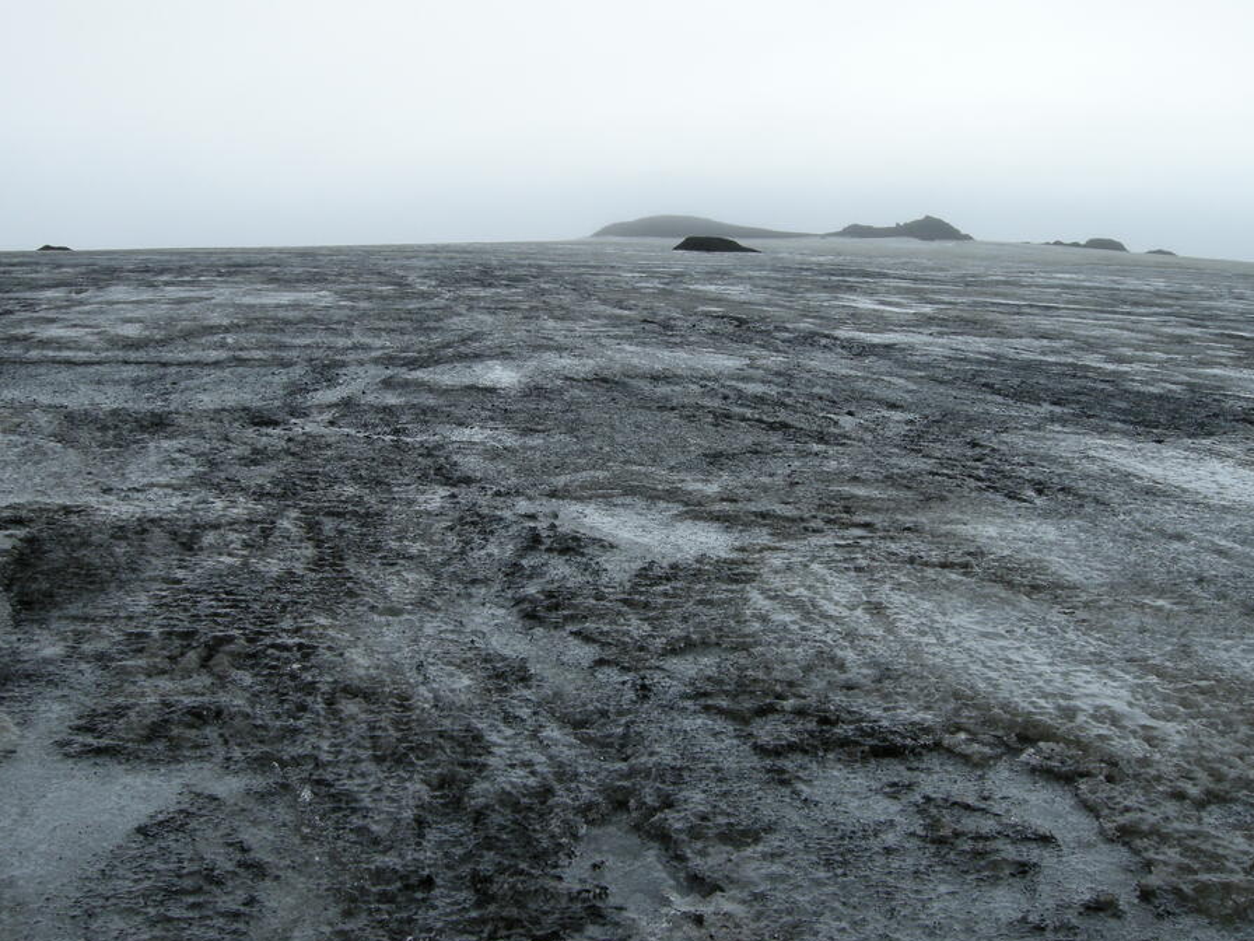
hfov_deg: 46.8
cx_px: 661
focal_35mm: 40
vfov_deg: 36.0
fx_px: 1449
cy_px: 479
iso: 100
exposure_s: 1/294
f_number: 6.1
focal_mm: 7.5
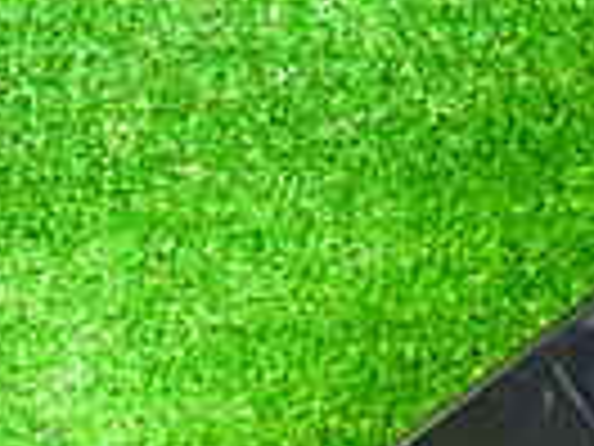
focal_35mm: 136
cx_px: 1098
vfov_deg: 10.9
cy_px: 144
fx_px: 2334
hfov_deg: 13.0
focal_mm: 5.4
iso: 800
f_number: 2.3
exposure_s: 1/25
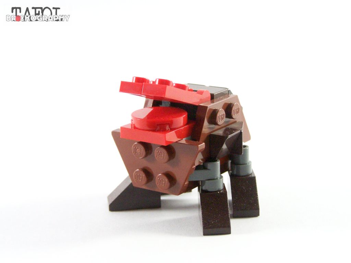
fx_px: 831
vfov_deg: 18.0
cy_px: 132
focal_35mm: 82
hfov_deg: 23.8
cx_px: 176
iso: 400
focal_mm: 13.7
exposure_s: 1/60
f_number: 4
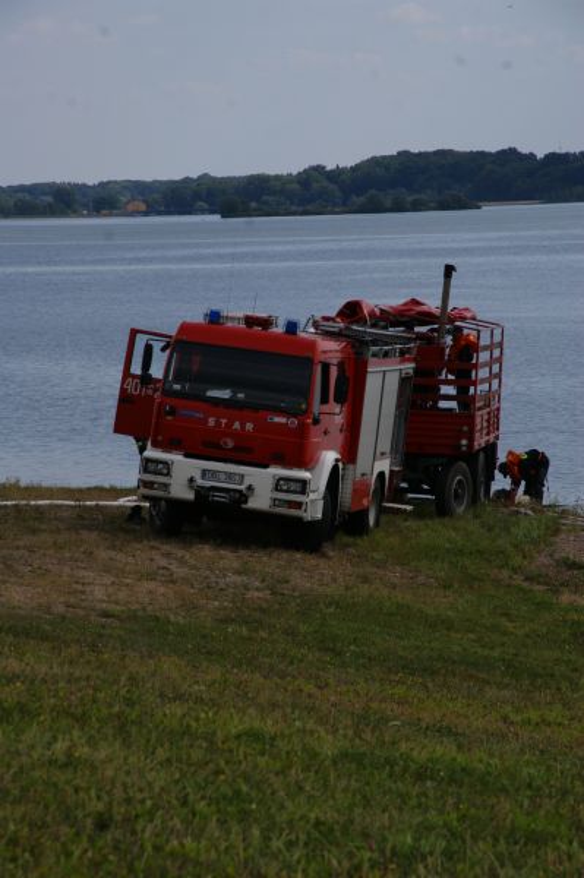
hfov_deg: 7.6
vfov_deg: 11.4
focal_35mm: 180
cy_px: 439
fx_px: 4387
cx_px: 292
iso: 100
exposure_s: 1/250
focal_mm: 120
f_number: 13
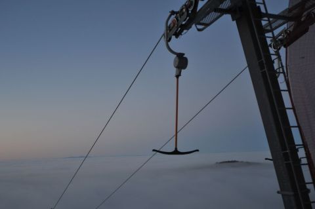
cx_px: 158
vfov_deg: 31.8
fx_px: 367
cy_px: 104
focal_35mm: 42
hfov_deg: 46.4
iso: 320
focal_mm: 28
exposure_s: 1/40
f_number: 3.8
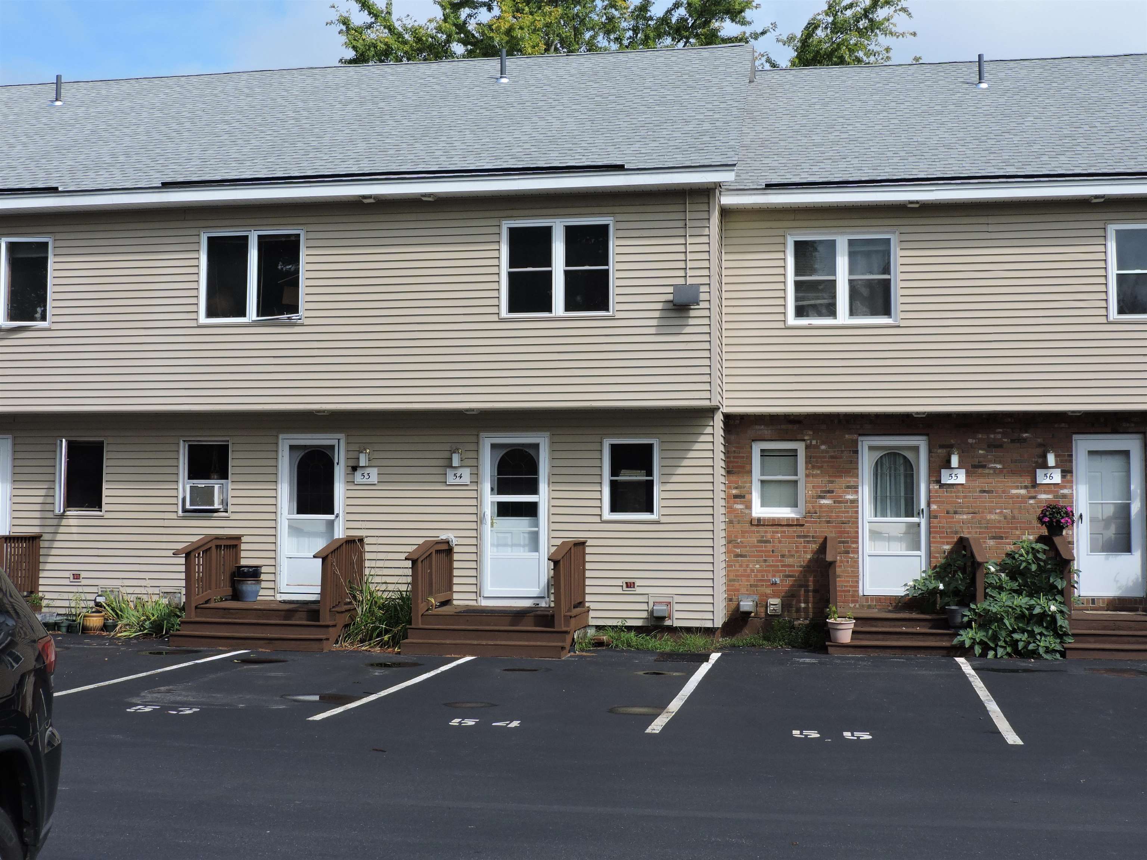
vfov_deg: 33.6
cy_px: 430
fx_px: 1425
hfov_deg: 43.9
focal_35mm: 43
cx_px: 574
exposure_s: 1/1000
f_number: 3.4
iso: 100
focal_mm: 7.7
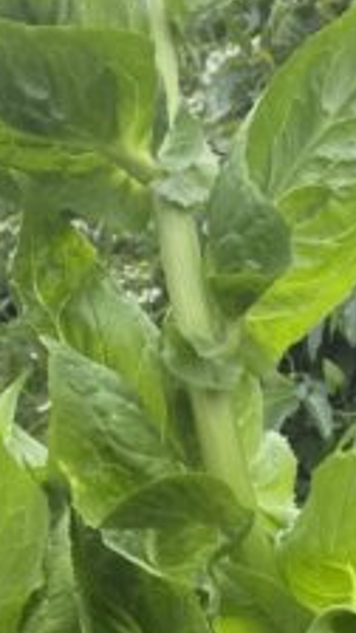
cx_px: 184
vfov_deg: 21.1
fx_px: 1695
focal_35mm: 101
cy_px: 336
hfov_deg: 12.0
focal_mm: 4.25
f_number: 1.8
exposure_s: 1/752
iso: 32
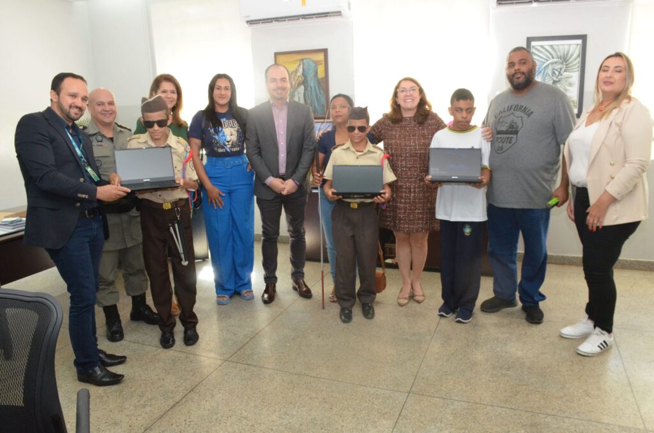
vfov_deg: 47.7
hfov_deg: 67.5
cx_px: 327
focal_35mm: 27
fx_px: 489
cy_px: 216
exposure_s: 1/60
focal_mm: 18
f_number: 9
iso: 2500
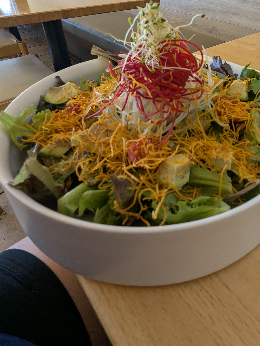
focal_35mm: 23
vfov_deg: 71.8
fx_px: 230
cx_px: 176
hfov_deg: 57.5
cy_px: 117
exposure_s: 1/60
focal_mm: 2.35
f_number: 2.2
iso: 163
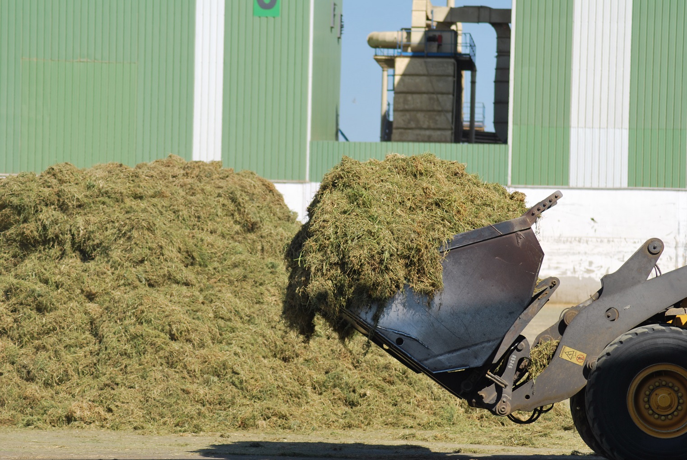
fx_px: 3868
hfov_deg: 10.1
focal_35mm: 202
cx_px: 344
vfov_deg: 6.8
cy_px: 230
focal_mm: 135
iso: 100
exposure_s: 1/500
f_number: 5.6
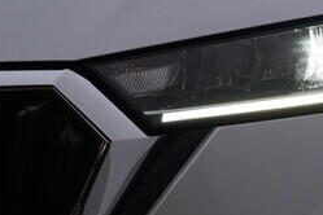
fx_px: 1328
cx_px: 562
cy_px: 231
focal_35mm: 148
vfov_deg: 9.2
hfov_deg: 12.7
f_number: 5.6
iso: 125
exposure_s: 1/160
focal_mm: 24
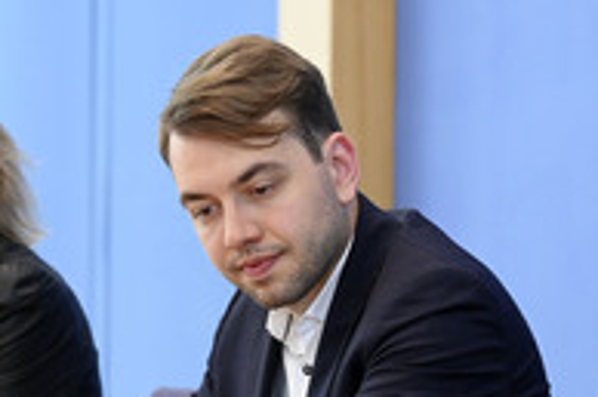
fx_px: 3933
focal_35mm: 237
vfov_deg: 5.8
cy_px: 240
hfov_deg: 8.7
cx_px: 473
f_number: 5.6
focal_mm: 102
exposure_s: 1/640
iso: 3200
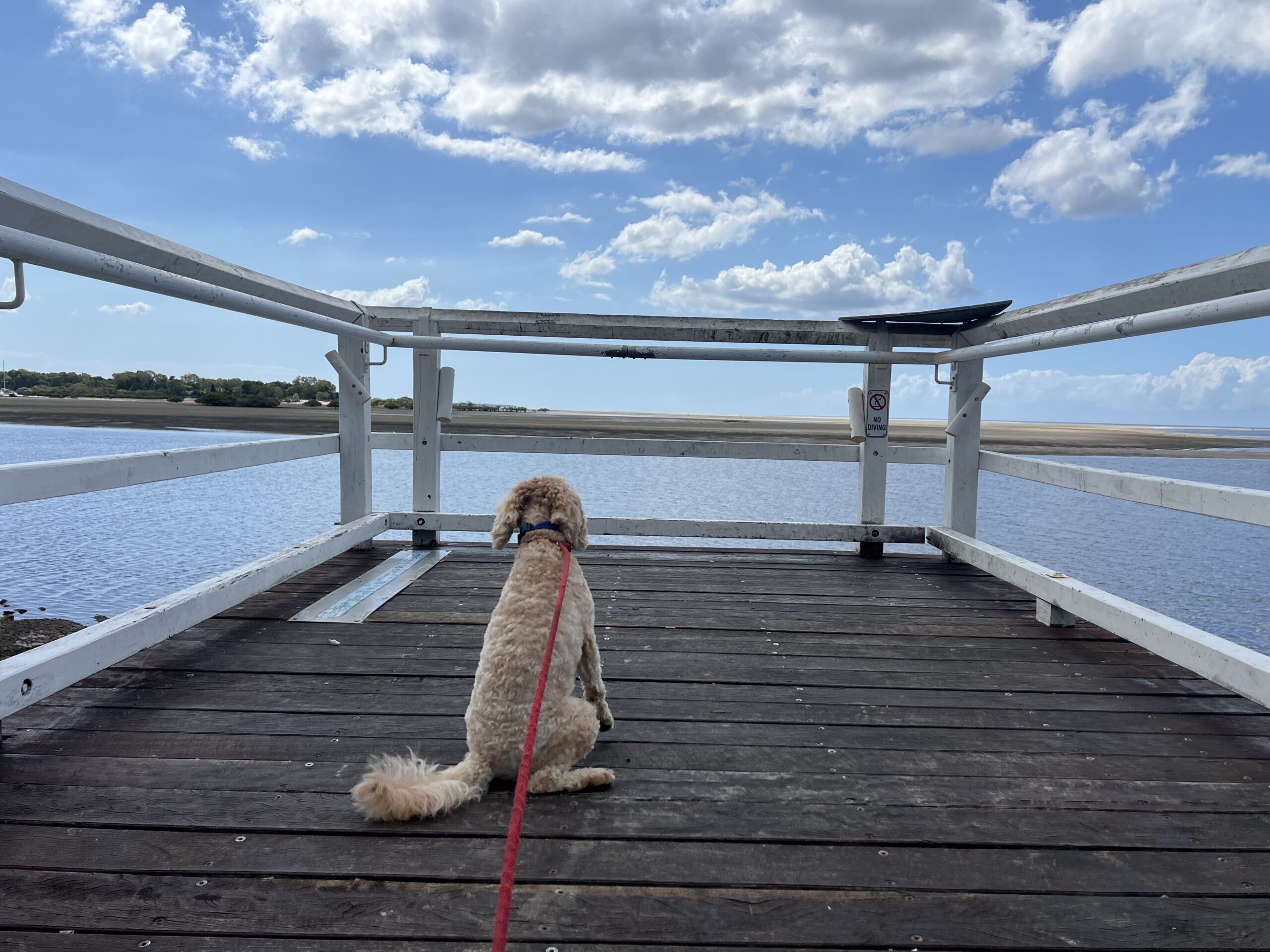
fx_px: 954
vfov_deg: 53.1
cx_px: 635
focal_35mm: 26
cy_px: 476
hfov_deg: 67.3
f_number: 1.5
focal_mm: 5.7
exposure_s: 1/8696
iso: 50
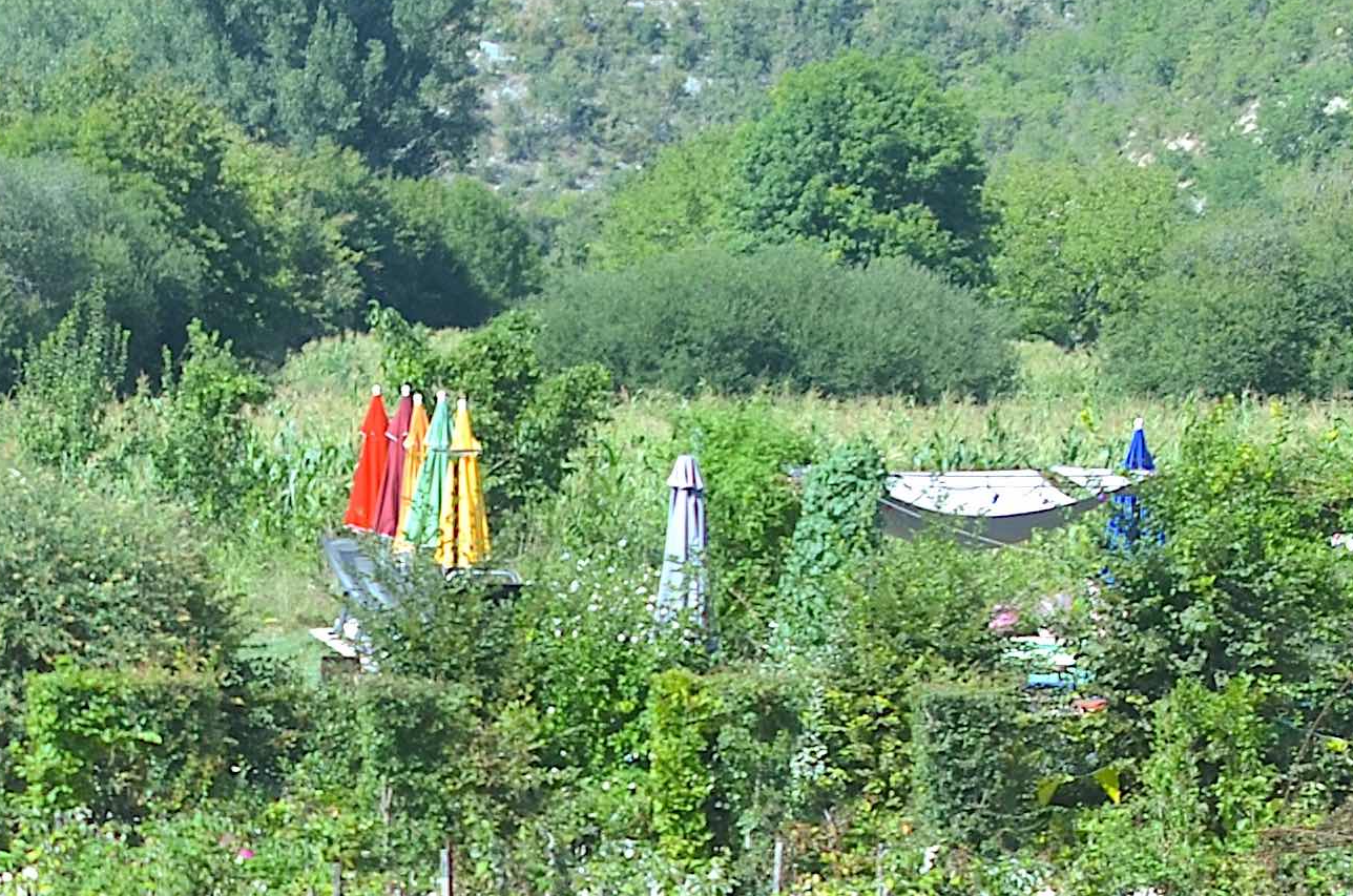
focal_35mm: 201
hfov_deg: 10.0
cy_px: 1116
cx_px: -633
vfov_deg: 6.8
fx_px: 7535
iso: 200
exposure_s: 1/640
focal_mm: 35
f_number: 5
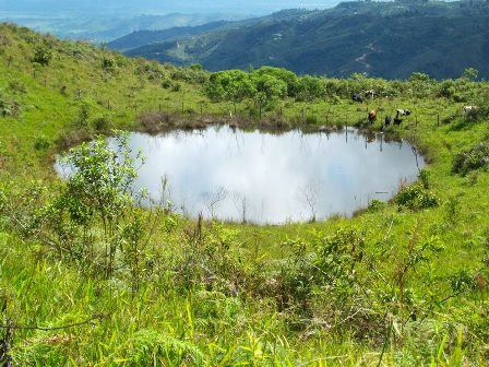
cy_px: 184
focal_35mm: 108
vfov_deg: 13.7
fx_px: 1526
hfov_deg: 18.2
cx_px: 244
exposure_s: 1/400
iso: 80
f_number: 4.9
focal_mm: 22.5
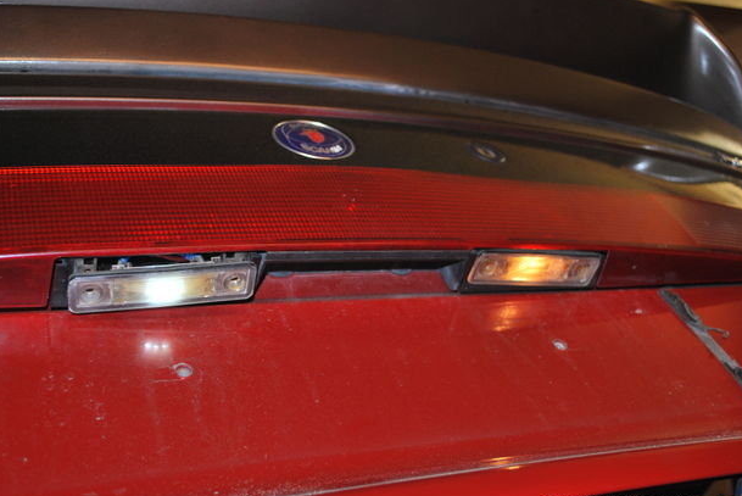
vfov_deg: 32.7
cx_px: 363
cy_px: 257
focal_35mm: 41
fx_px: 846
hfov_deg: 47.4
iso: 200
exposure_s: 1/60
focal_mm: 26
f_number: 4.5
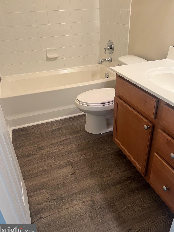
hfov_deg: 49.8
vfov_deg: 63.4
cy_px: 112
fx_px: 188
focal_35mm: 28
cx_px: 90
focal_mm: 5.7
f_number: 1.5
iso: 80
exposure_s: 1/60
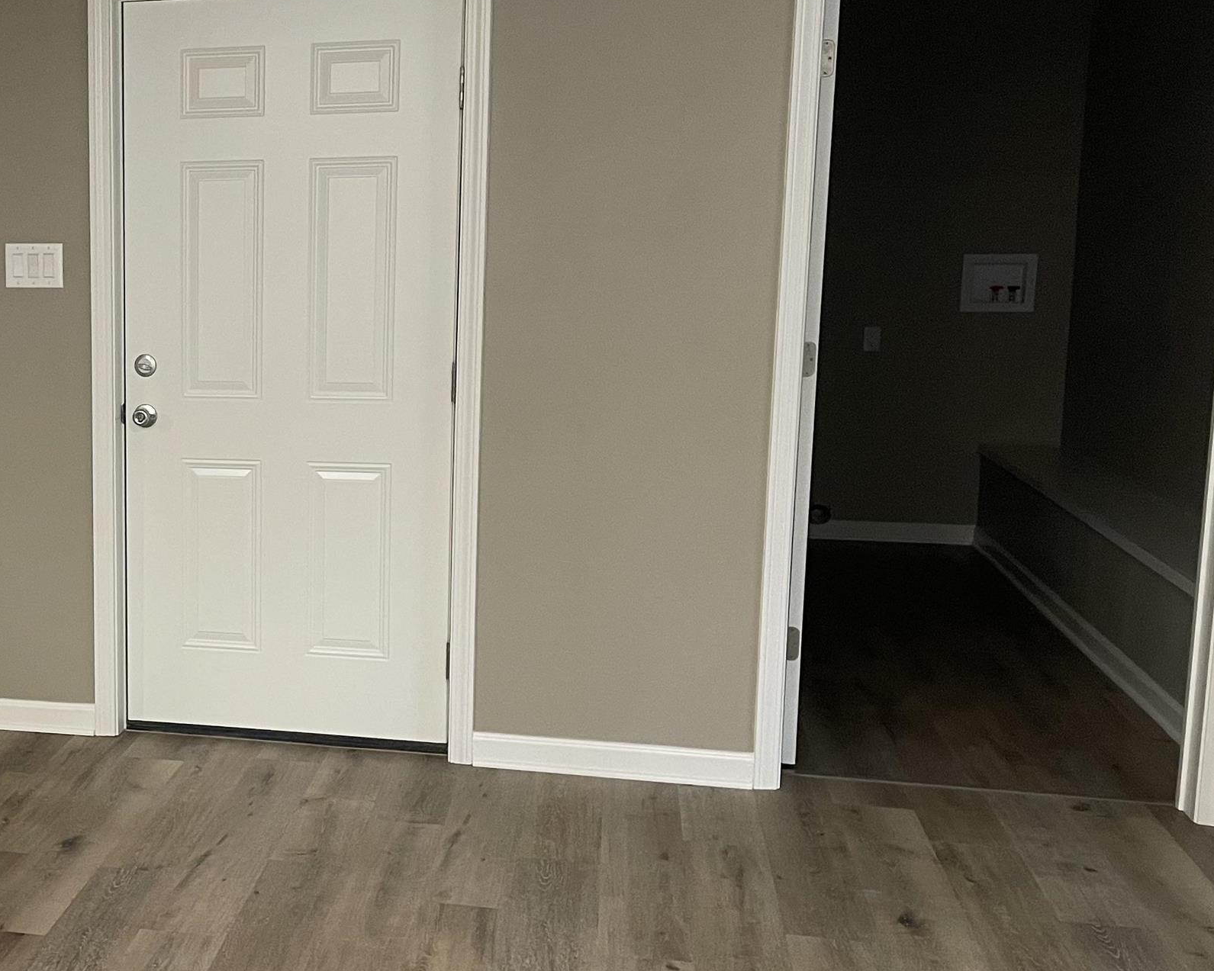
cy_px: 502
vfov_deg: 30.8
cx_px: 95
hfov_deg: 35.5
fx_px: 1761
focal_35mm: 49
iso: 200
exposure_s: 1/60
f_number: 1.6
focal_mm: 4.2
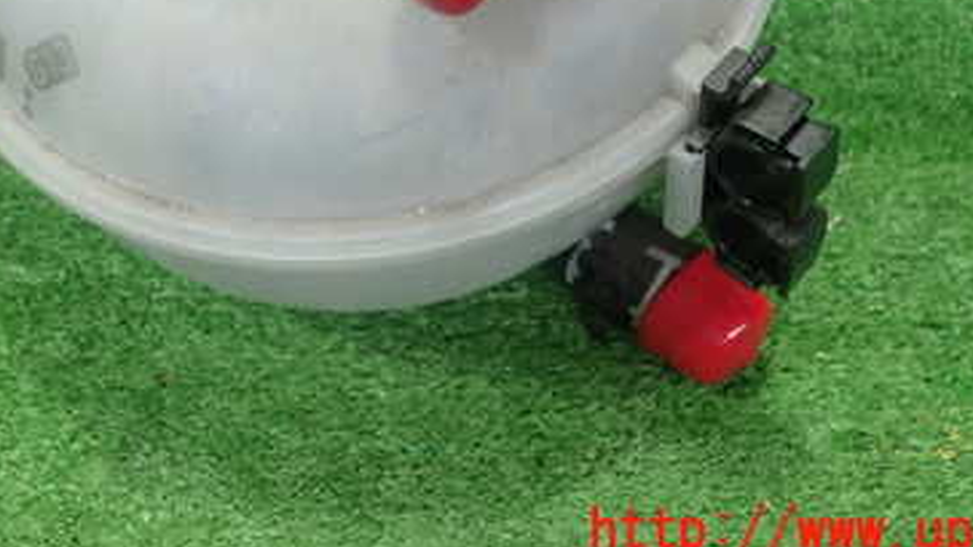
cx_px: 391
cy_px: -38
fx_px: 1393
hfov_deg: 38.4
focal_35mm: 54
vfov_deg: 21.2
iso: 250
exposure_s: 1/125
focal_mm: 5.5
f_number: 2.3
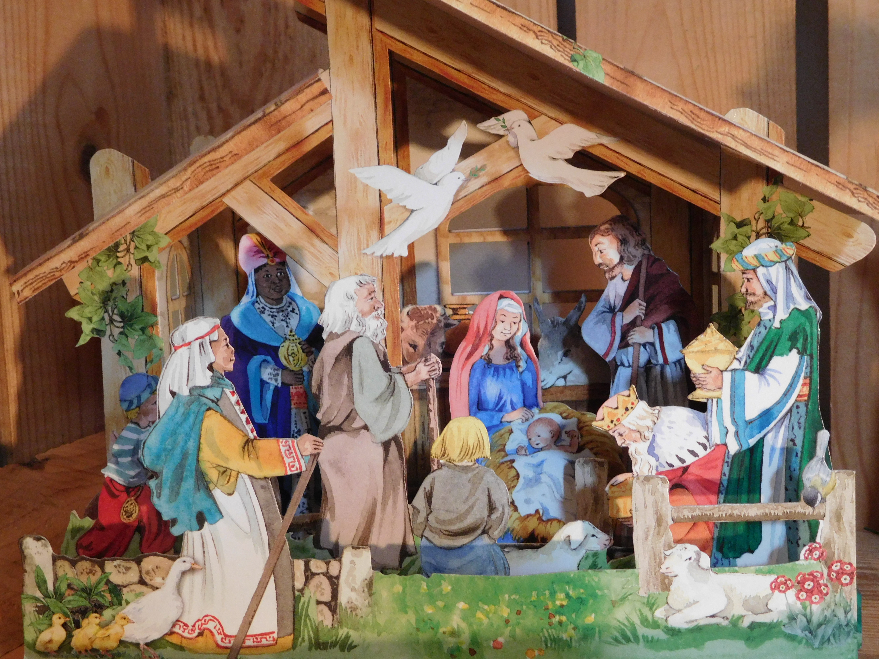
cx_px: 440
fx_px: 1016
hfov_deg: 46.8
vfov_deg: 36.0
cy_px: 330
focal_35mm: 40
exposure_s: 1/30
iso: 400
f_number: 3.9
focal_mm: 7.1
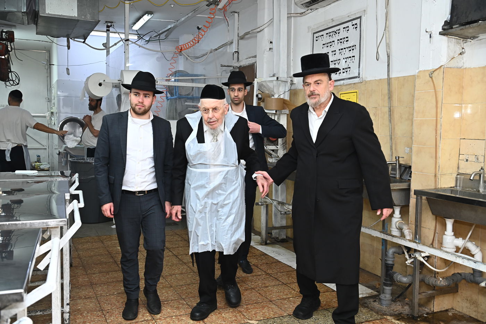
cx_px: 243
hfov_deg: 50.7
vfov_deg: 35.0
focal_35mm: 38
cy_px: 162
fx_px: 513
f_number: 5.6
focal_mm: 38
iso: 1000
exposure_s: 1/200
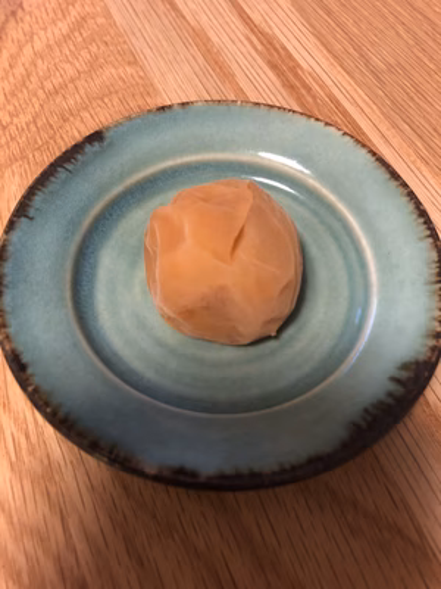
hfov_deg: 49.7
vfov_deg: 63.4
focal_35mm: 28
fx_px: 476
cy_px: 294
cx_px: 220
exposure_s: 1/14
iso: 100
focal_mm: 4
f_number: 1.8
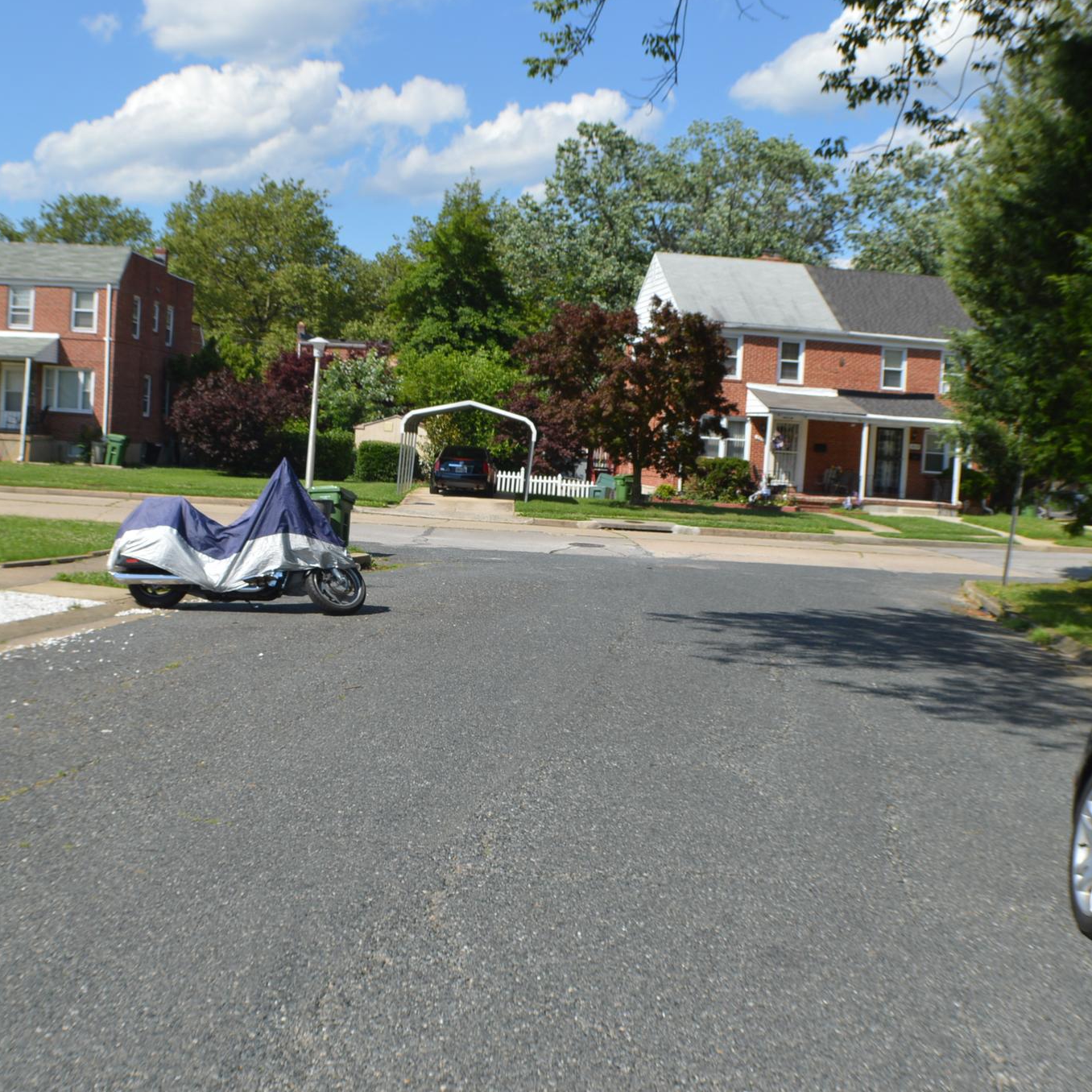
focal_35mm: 50
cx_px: 436
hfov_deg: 33.9
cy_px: 545
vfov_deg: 34.0
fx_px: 1785
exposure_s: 1/250
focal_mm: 26
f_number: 8
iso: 100
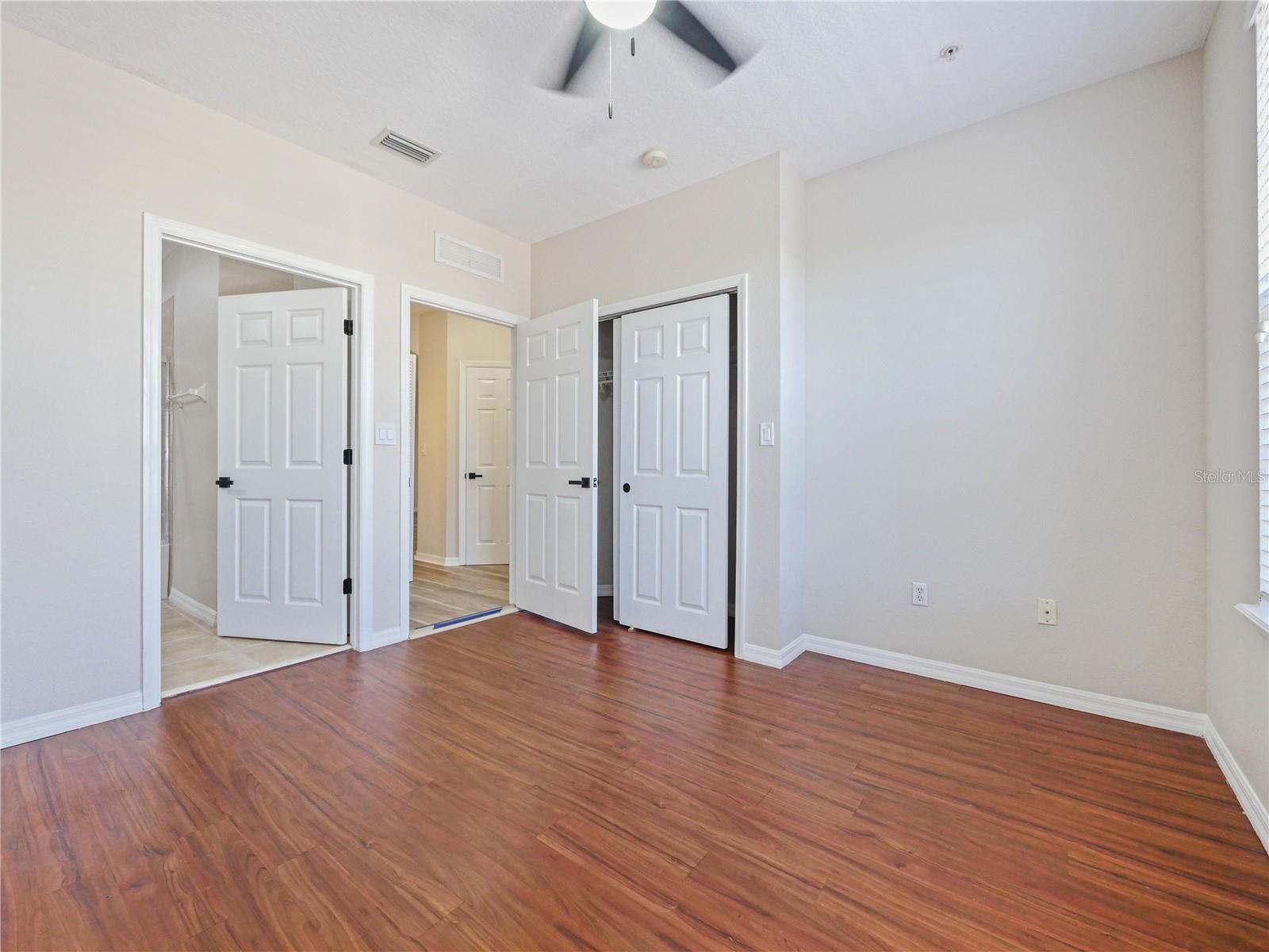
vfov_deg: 85.7
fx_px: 513
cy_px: 476
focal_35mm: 14
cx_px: 634
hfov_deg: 102.1
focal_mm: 7
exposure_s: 1/60
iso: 1250
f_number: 4
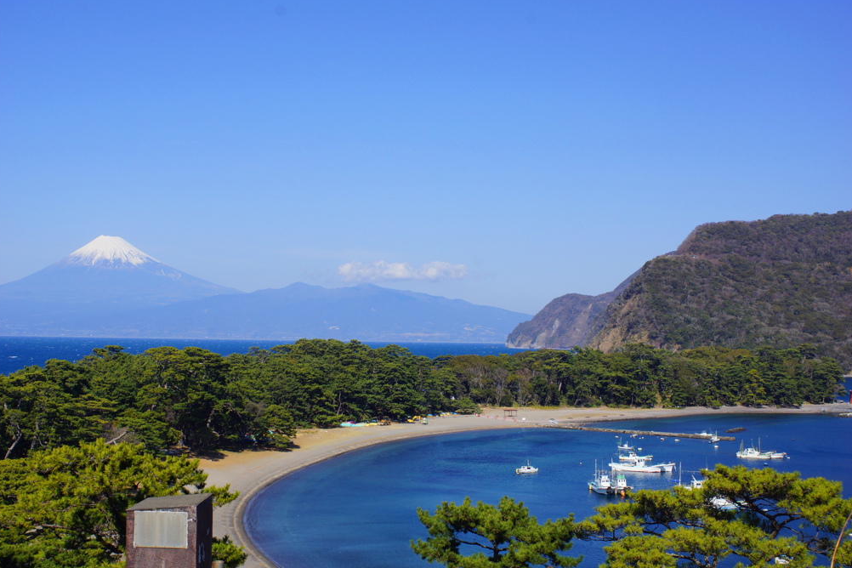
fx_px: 1089
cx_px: 423
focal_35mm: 46
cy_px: 287
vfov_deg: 29.2
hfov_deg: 42.7
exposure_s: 1/200
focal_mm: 30
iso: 100
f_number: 13
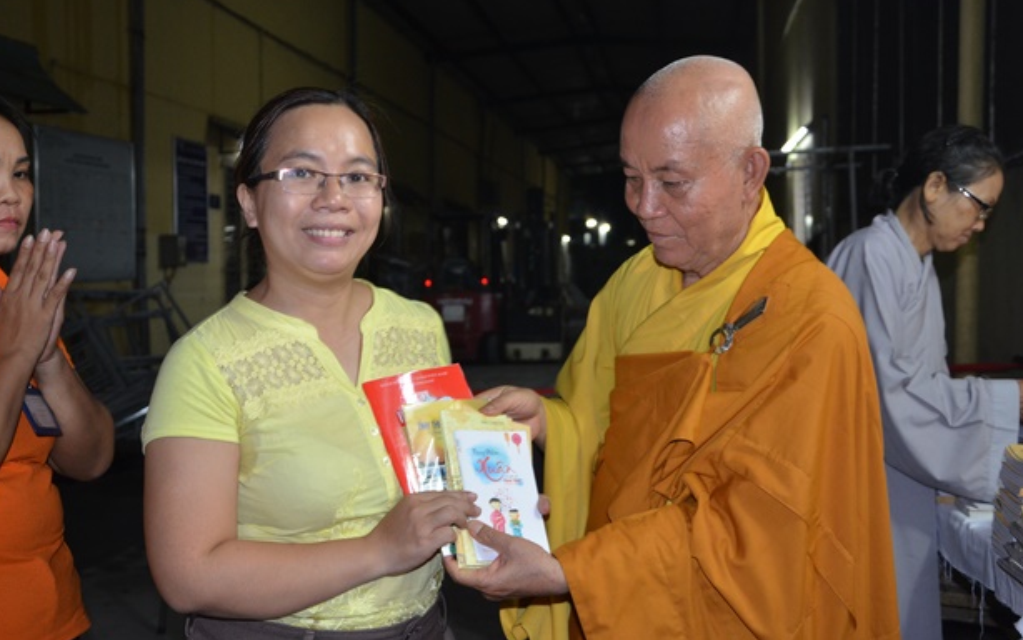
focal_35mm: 42
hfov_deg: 47.2
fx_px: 1171
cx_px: 495
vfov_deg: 30.5
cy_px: 286
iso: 1000
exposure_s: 1/60
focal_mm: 26
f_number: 5
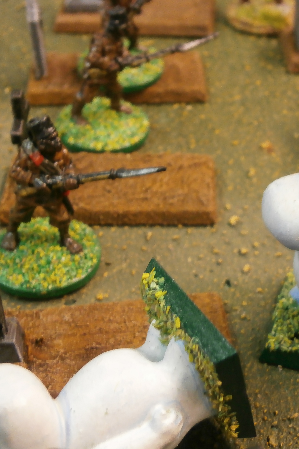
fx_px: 822
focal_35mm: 66
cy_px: 225
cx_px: 237
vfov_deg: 30.5
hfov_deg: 20.4
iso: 200
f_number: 3.4
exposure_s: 1/20
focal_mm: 8.3
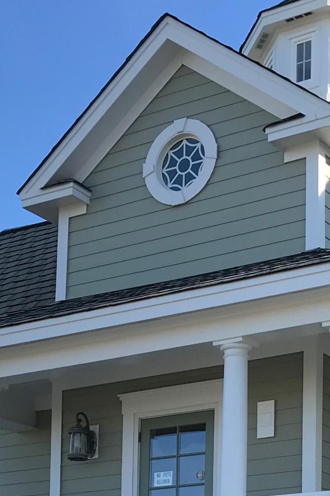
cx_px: 177
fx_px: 1225
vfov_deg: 21.5
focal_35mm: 89
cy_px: 565
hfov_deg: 15.3
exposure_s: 1/1126
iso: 20
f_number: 1.8
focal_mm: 3.99
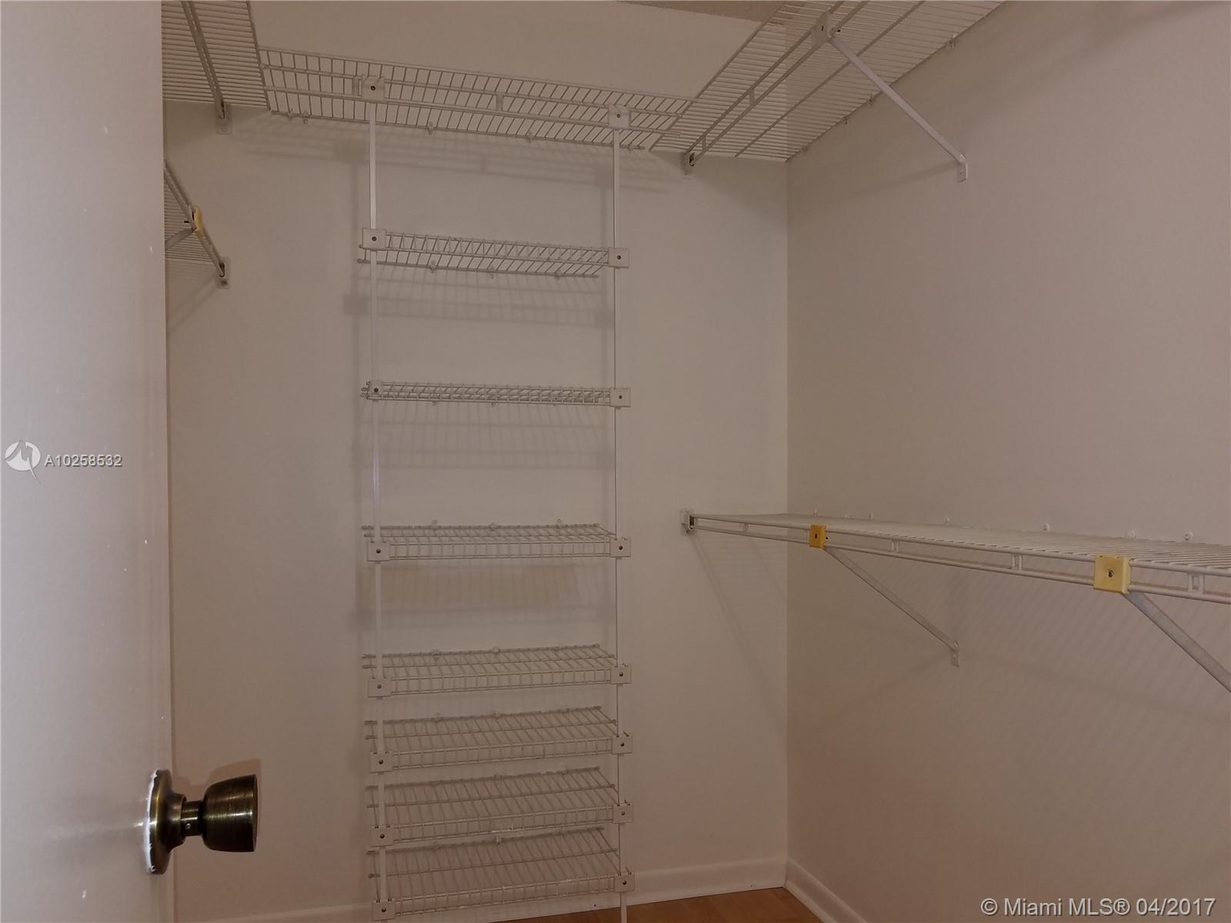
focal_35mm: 26
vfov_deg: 53.1
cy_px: 462
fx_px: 925
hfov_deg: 67.3
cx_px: 616
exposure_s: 1/60
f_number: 1.7
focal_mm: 4.2
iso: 64
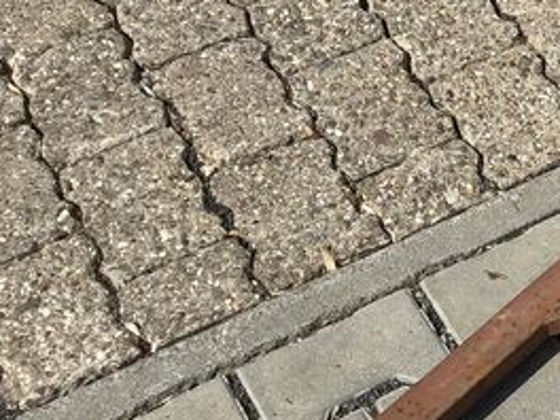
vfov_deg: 15.7
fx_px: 1521
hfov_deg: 18.8
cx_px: 800
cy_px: 257
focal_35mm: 94
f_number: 2.4
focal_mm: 3.3
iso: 25
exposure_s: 1/1664
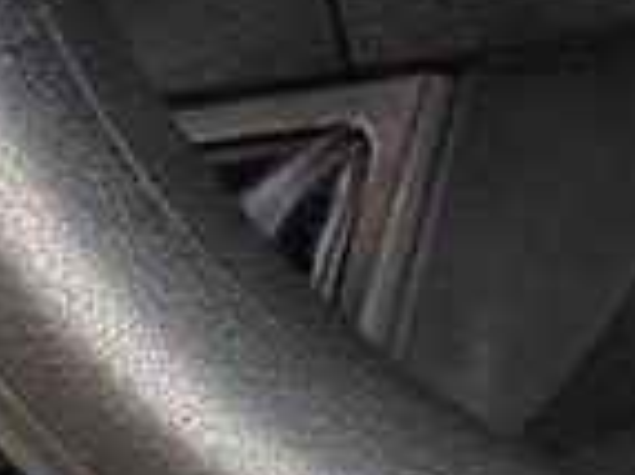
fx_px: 1613
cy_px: -457
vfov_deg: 14.2
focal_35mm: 88
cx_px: 1306
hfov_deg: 16.4
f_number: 2.2
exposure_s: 1/60
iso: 250
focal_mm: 2.22
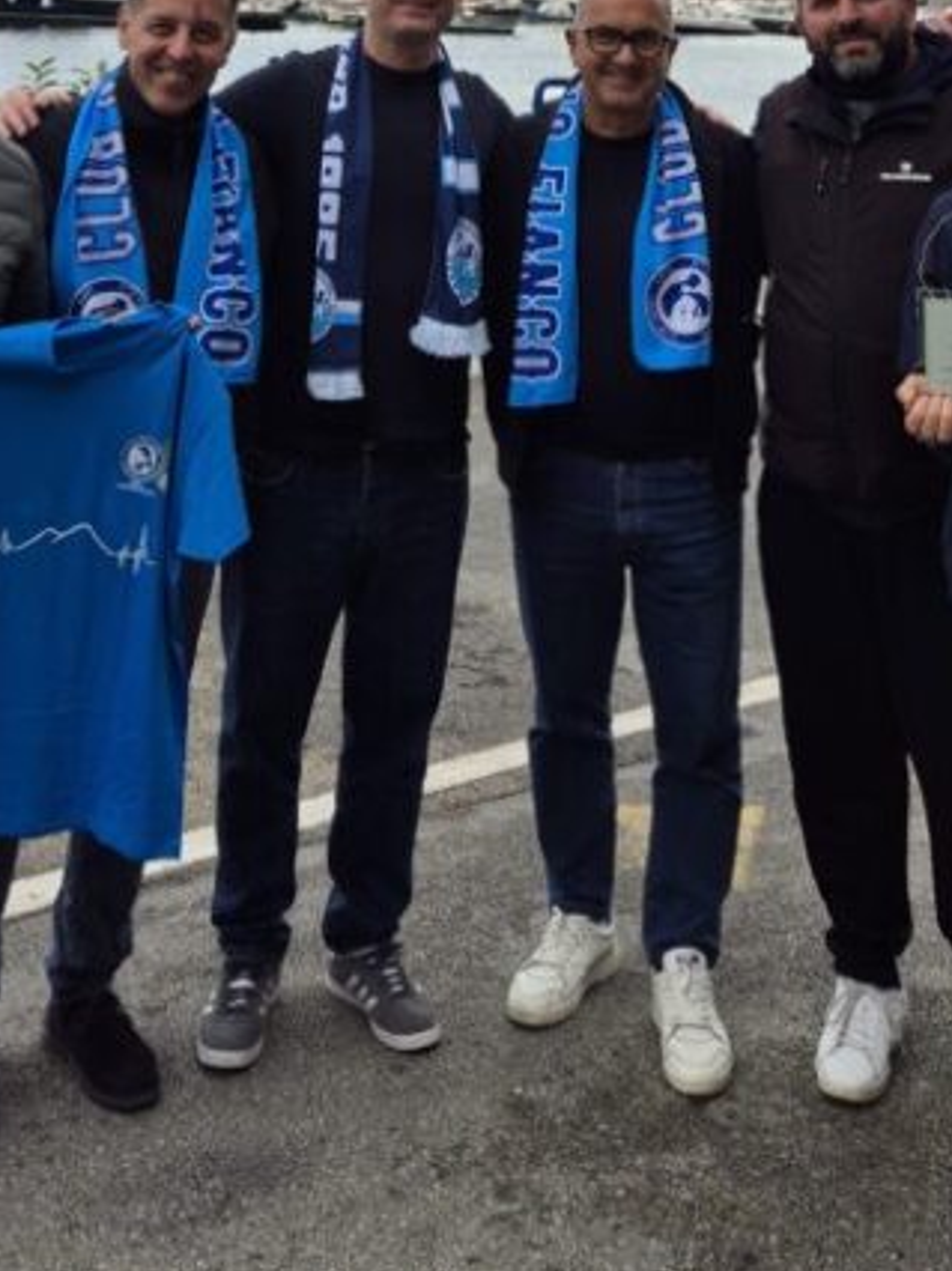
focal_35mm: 54
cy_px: -206
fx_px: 1982
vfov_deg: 30.8
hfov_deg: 27.0
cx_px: 567
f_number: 1.8
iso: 25
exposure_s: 1/1552
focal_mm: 5.4
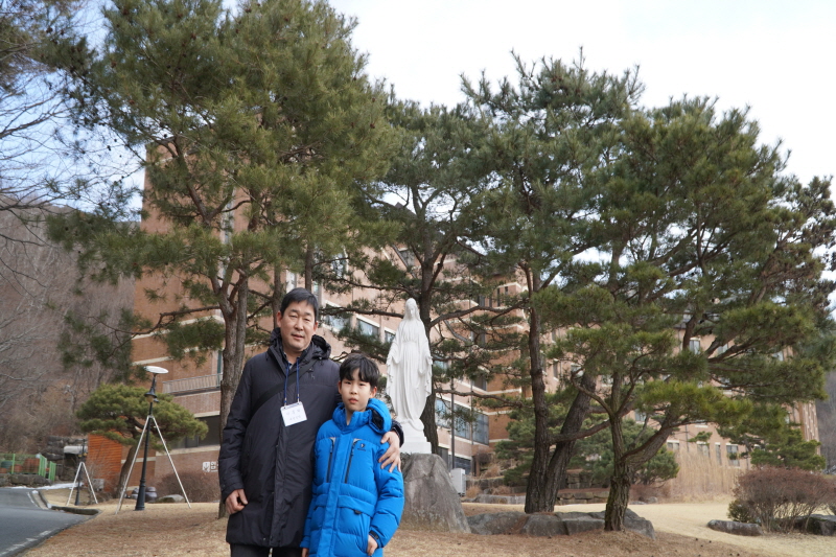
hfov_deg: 59.5
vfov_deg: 41.7
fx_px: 731
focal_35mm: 32
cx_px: 418
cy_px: 278
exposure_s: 1/200
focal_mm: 21
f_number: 4
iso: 100
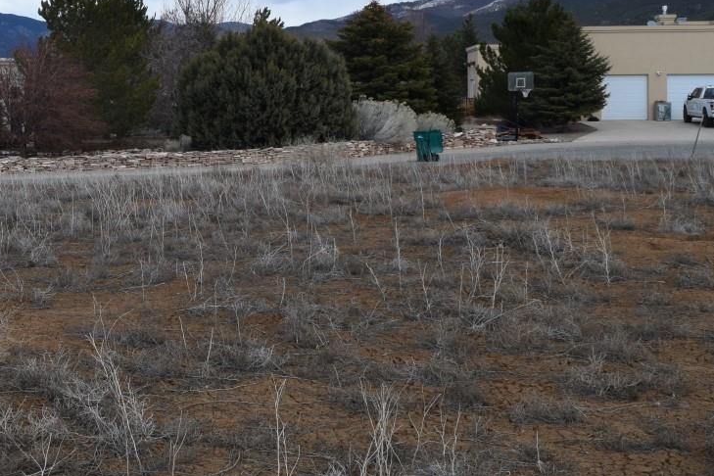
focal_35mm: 60
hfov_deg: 31.8
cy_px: 117
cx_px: 72
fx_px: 1190
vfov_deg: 22.4
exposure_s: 1/400
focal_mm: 18
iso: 200
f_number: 10
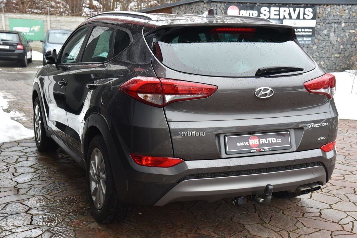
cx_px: 178
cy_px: 119
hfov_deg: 39.6
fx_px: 496
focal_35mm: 50
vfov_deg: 27.0
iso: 500
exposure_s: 1/160
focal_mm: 50
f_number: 6.3
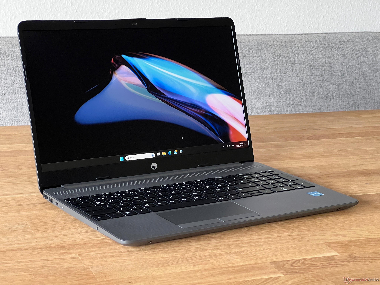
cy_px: 142
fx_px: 845
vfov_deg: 19.1
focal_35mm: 77
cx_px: 190
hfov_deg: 25.3
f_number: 2.8
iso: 400
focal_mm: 9
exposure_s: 1/60
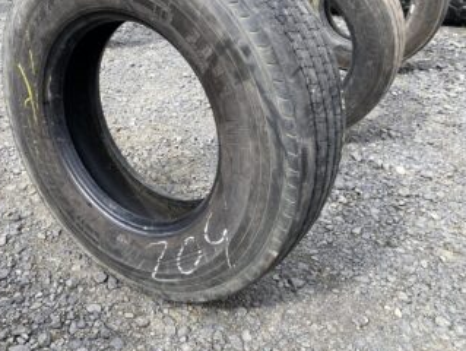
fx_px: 472
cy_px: 140
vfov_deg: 40.6
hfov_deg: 51.6
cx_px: 155
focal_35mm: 35
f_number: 1.8
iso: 32
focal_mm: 4.25
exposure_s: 1/678
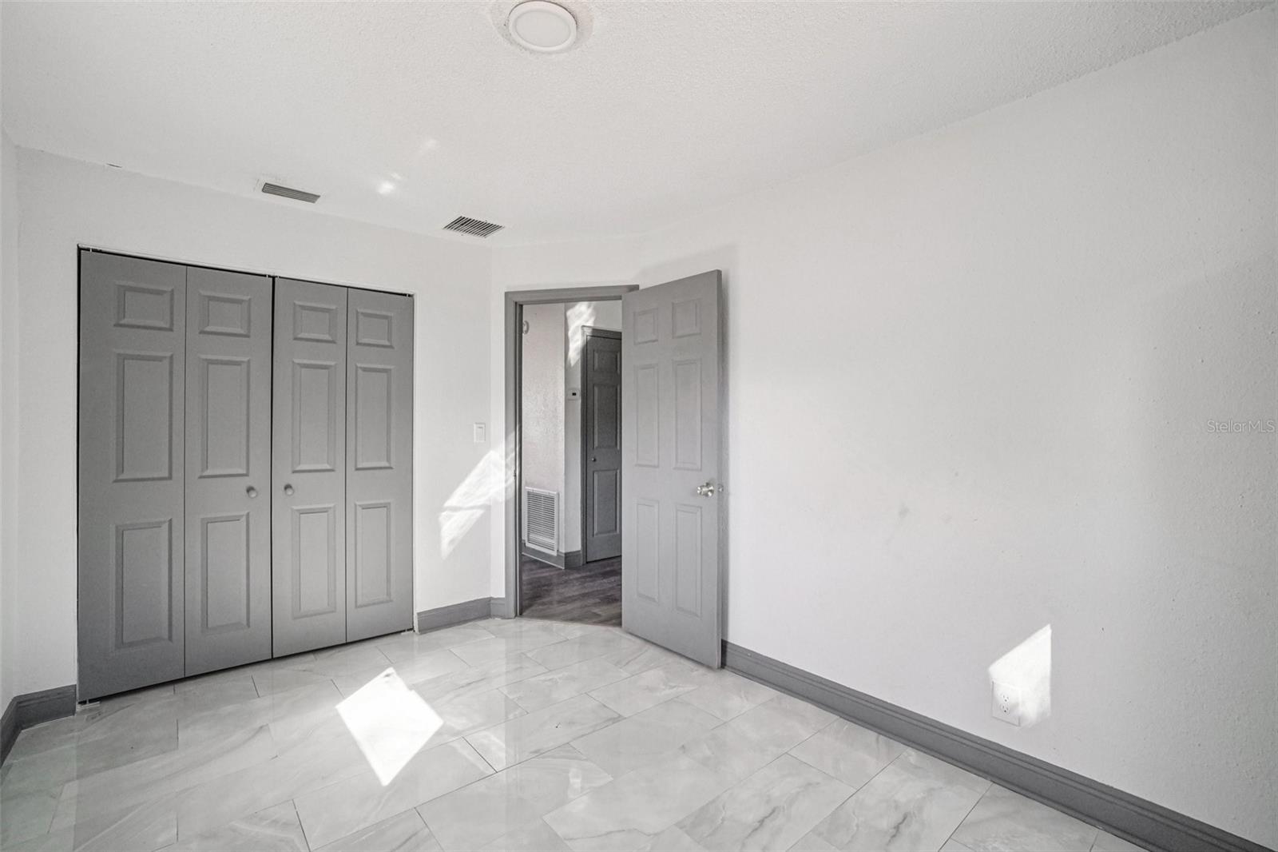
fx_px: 532
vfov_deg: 77.3
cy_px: 426
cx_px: 639
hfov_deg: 100.4
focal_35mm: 15
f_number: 8
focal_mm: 10
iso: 1000
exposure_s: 1/30
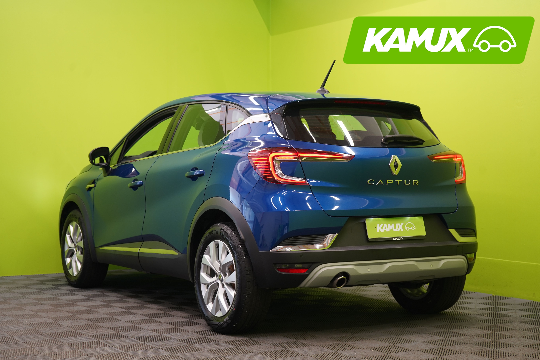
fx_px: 885
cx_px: 274
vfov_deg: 23.0
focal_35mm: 59
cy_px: 182
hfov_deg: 33.9
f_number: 5
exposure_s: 1/30
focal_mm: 58
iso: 400
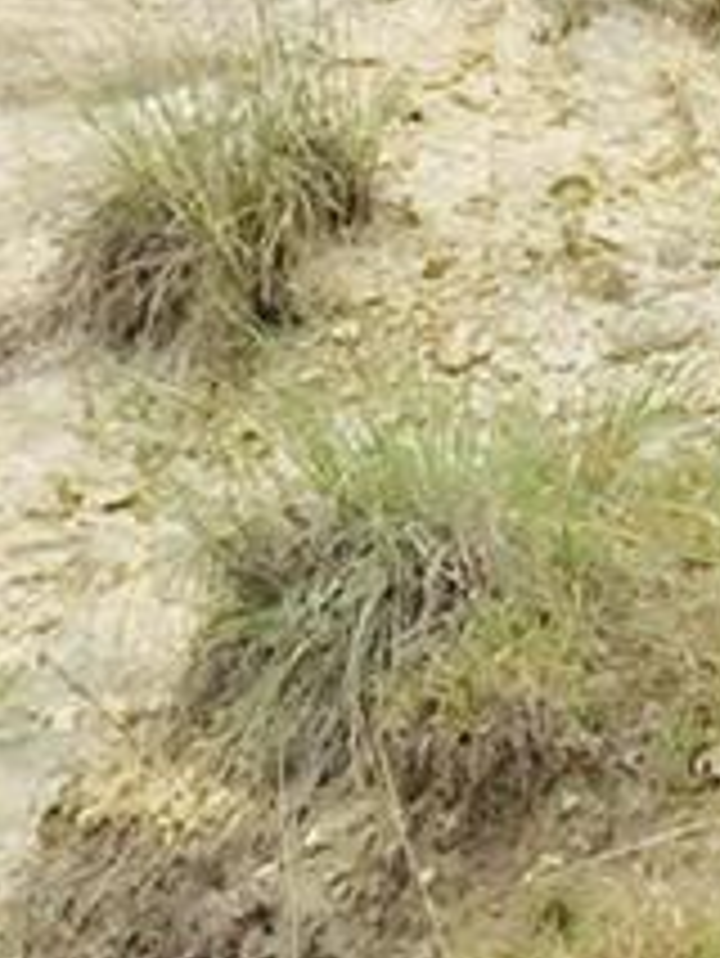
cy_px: -1453
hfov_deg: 7.0
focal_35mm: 209
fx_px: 5790
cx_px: -369
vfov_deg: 8.5
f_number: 2.2
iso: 32
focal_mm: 4.15
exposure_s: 1/618
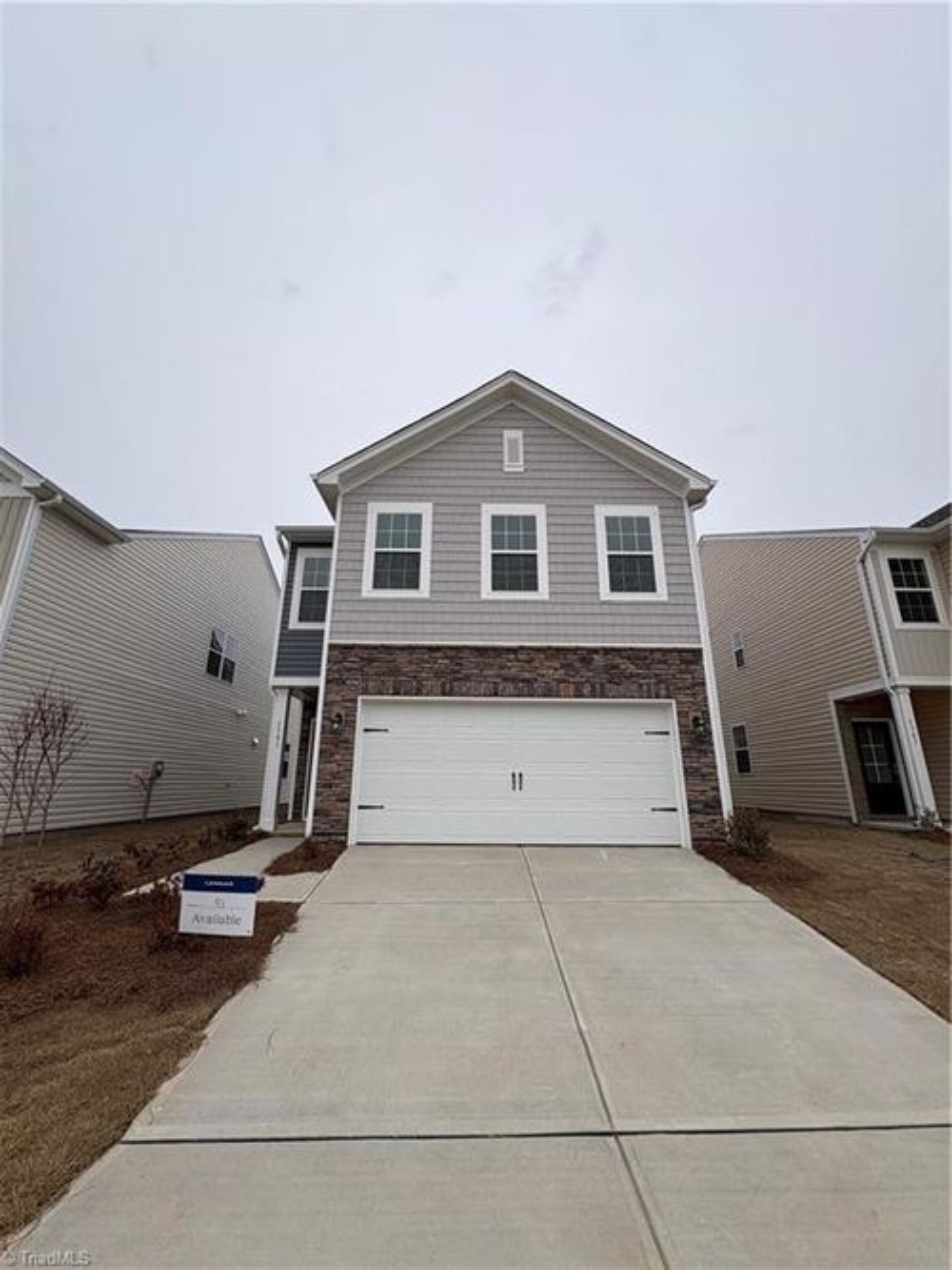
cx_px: 476
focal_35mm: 14
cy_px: 635
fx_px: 514
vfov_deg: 102.1
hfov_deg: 85.7
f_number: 2.2
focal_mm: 2.22
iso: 40
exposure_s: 1/438
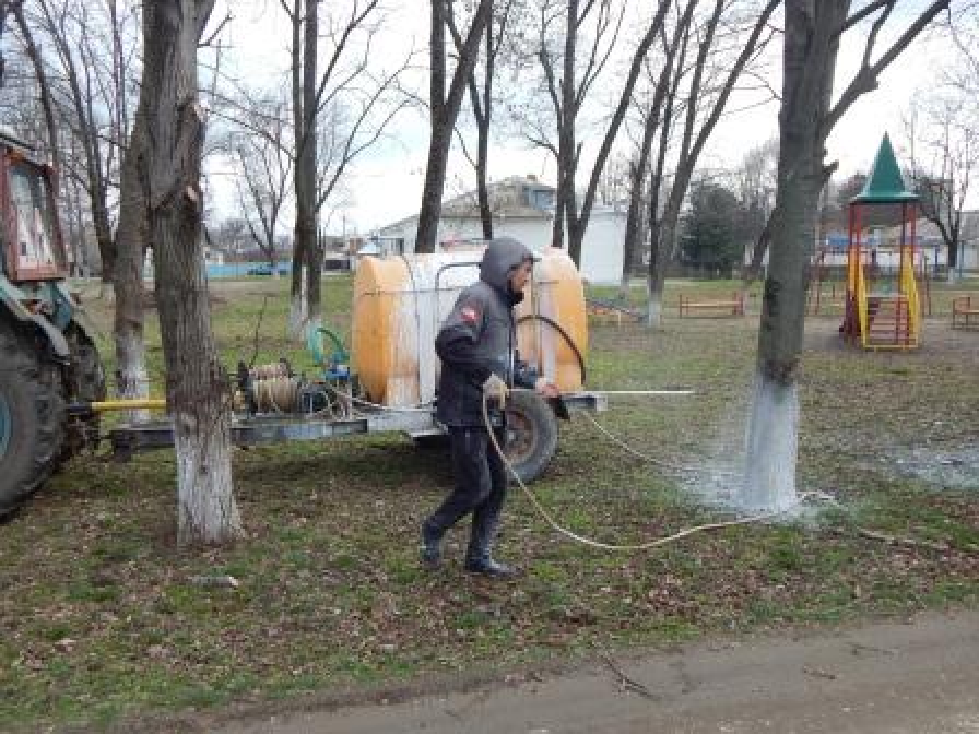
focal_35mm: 31
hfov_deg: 58.4
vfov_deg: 45.4
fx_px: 877
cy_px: 367
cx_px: 490
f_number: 3.2
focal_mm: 5.6
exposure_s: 1/640
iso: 125
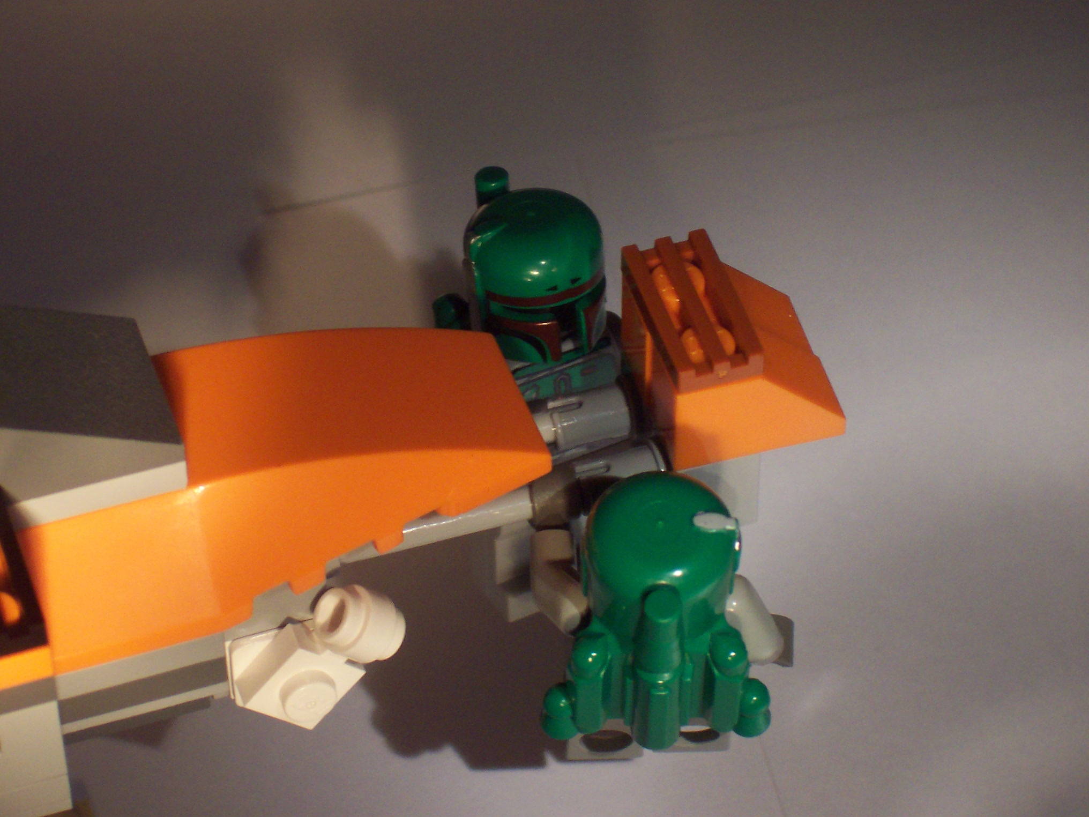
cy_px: 408
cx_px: 544
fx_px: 4530
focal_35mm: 144
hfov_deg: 13.7
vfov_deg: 10.3
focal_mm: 22.4
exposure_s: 1/60
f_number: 4.9
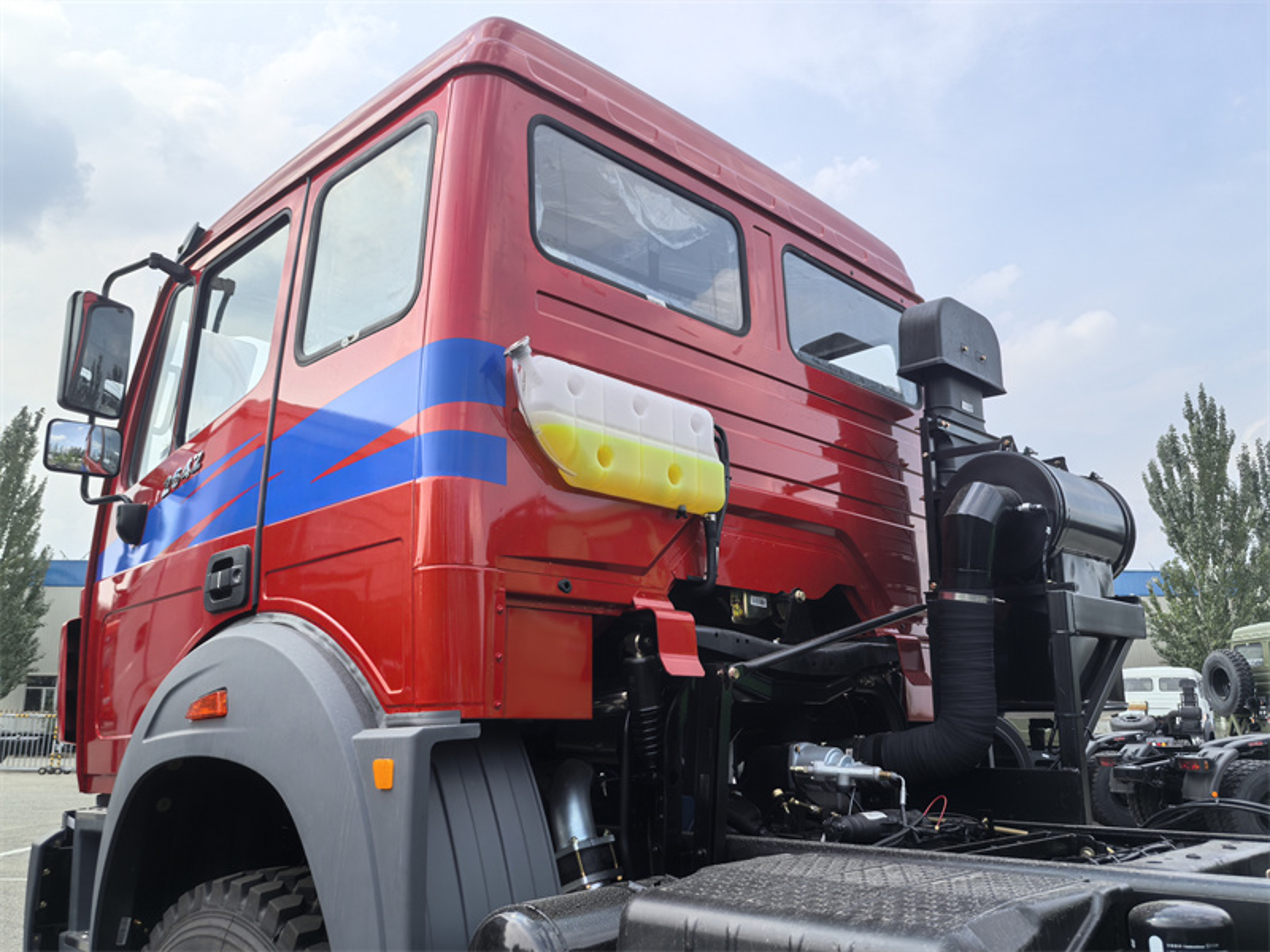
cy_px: 476
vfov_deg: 48.2
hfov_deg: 61.7
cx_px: 635
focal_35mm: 29
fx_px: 1064
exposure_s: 1/4219
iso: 50
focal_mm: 5.75
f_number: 1.4
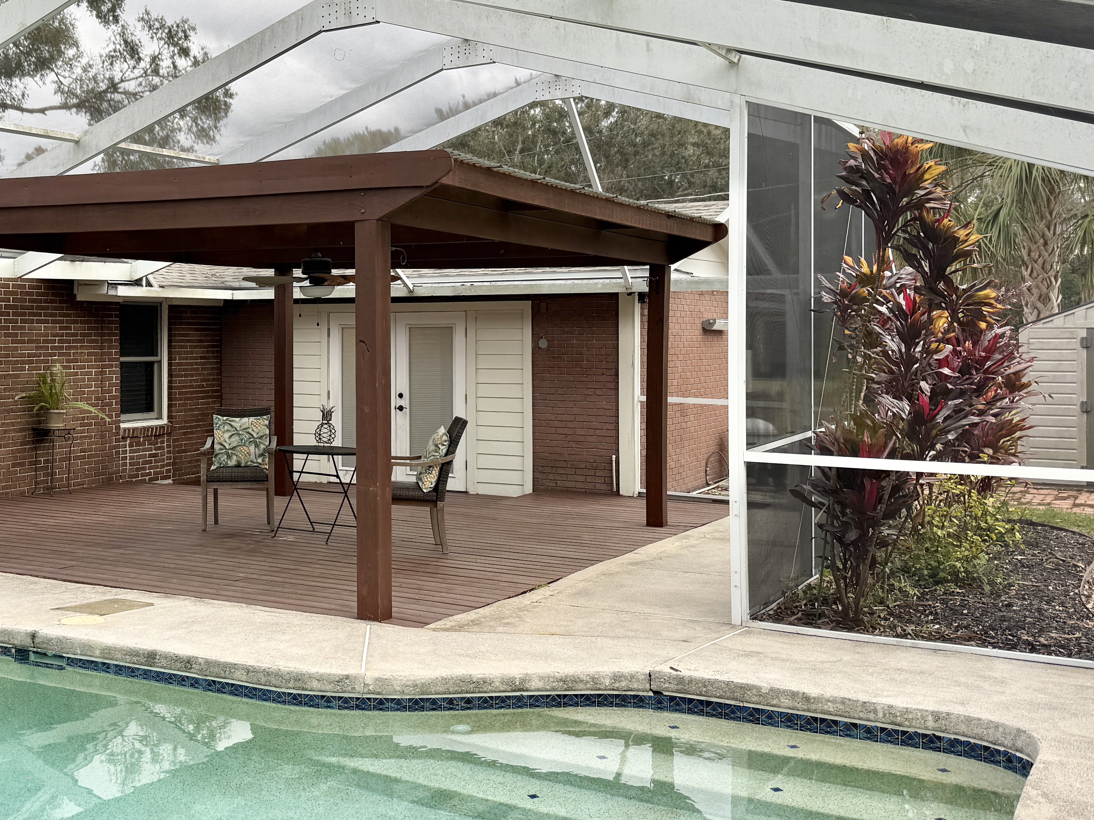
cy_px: 341
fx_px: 1296
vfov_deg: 35.1
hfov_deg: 44.5
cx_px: 301
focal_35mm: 41
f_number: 1.78
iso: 80
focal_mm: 6.76
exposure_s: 1/593
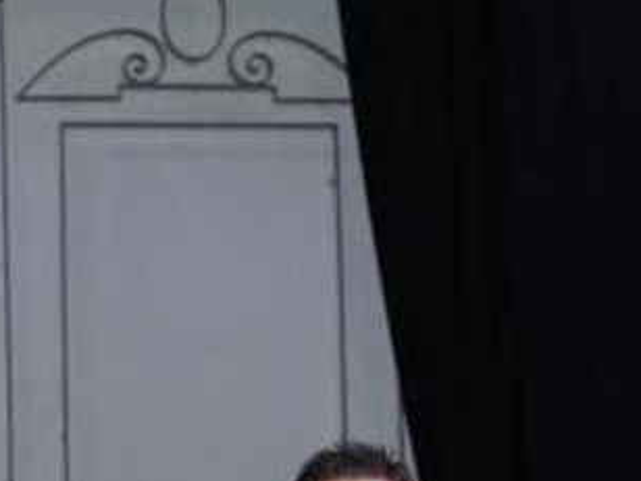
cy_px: 759
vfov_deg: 11.7
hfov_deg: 15.4
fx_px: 2222
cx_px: -262
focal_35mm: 120
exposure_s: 1/200
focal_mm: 24
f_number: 2.8
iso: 250
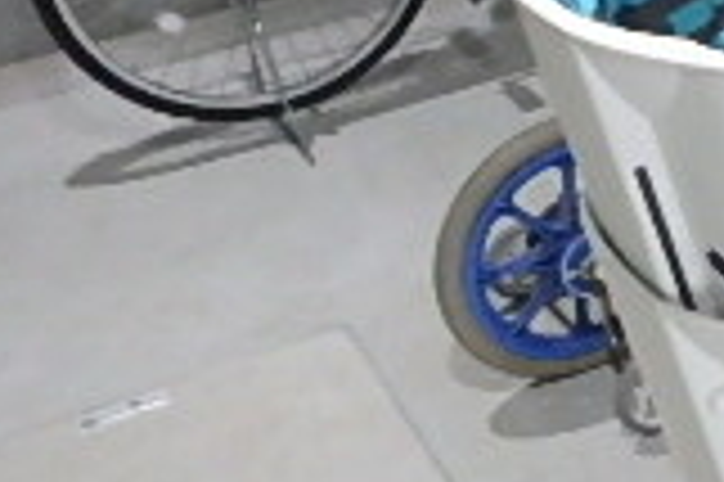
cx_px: 1052
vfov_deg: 15.7
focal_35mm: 87
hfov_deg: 20.4
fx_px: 1748
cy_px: 171
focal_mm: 3.7
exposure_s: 1/25
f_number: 3.5
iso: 800
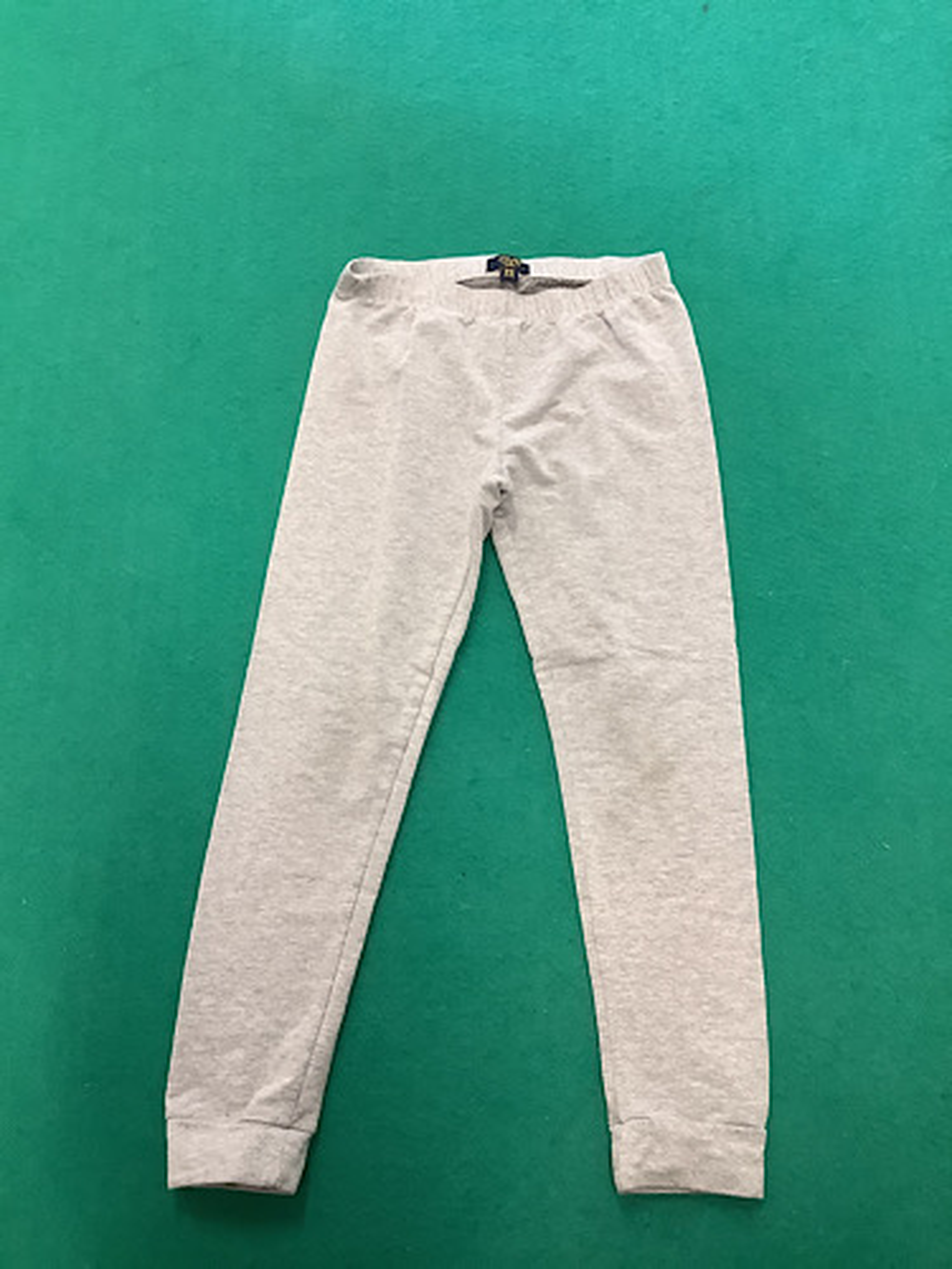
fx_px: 1137
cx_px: 476
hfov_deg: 45.4
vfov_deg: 58.4
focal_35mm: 31
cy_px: 634
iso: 200
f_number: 2.4
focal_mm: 3.3
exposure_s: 1/50
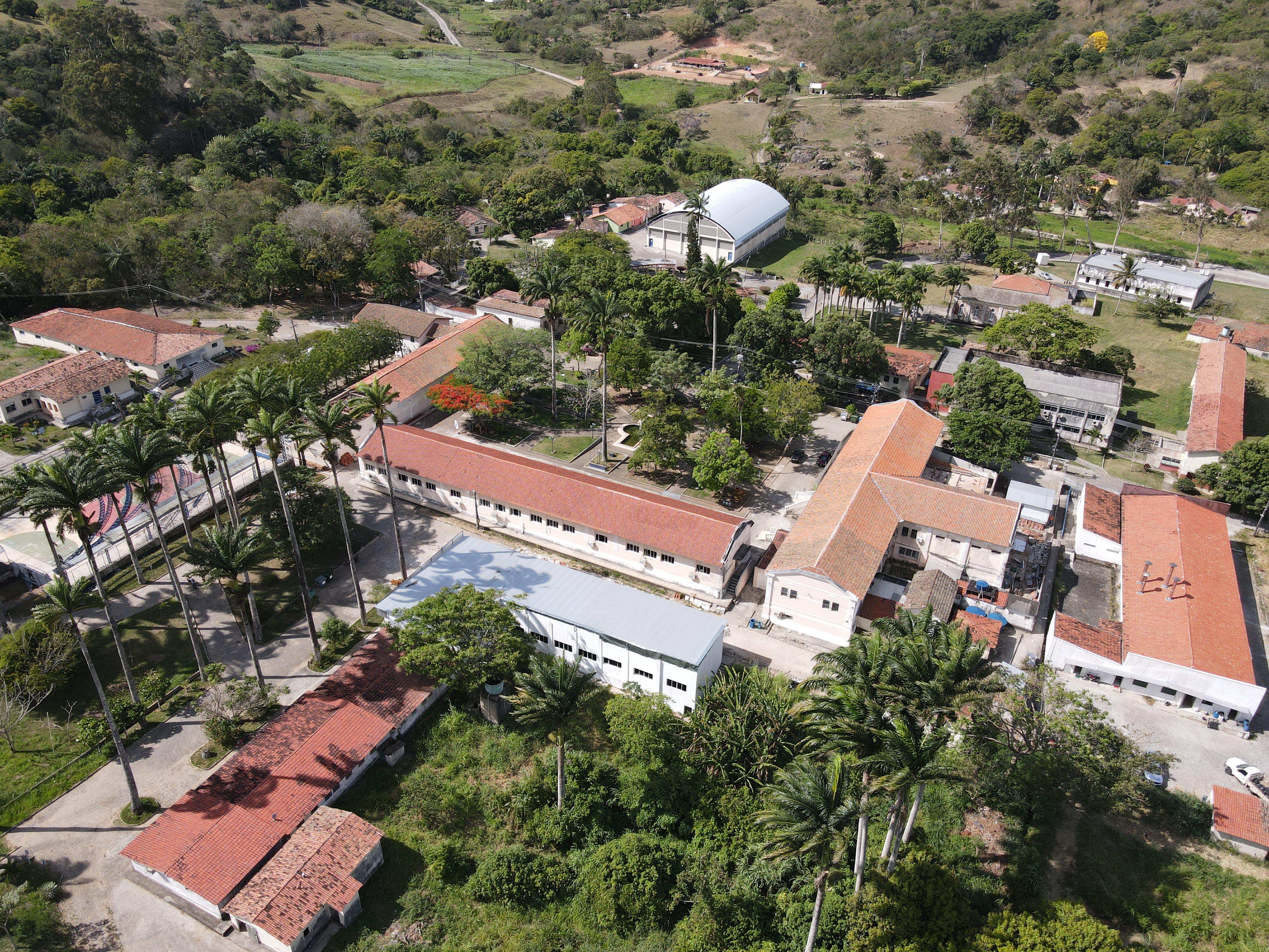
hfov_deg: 71.6
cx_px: 634
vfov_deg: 56.8
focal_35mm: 24
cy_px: 476
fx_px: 880
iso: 100
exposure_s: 1/500
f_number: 2.8
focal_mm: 4.5
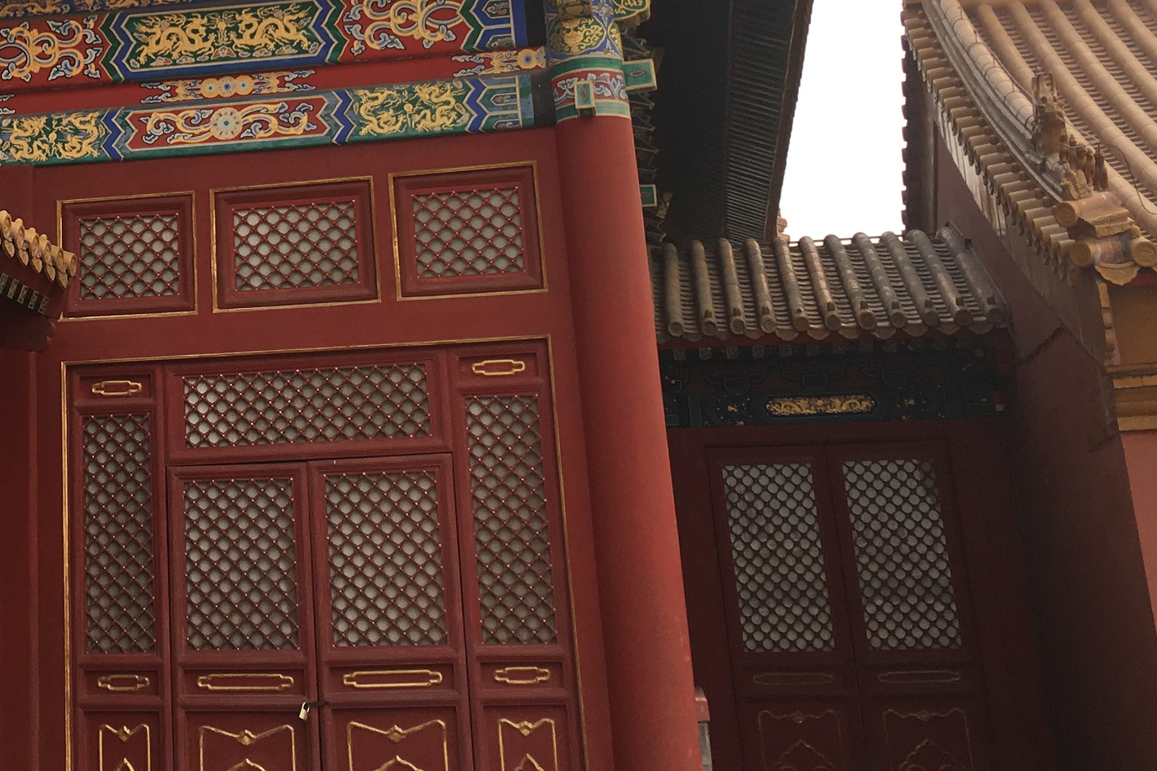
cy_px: -53
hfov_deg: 29.6
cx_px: 108
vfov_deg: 20.1
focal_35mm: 65
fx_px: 2089
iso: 25
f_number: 2.2
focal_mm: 4.15
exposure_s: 1/610
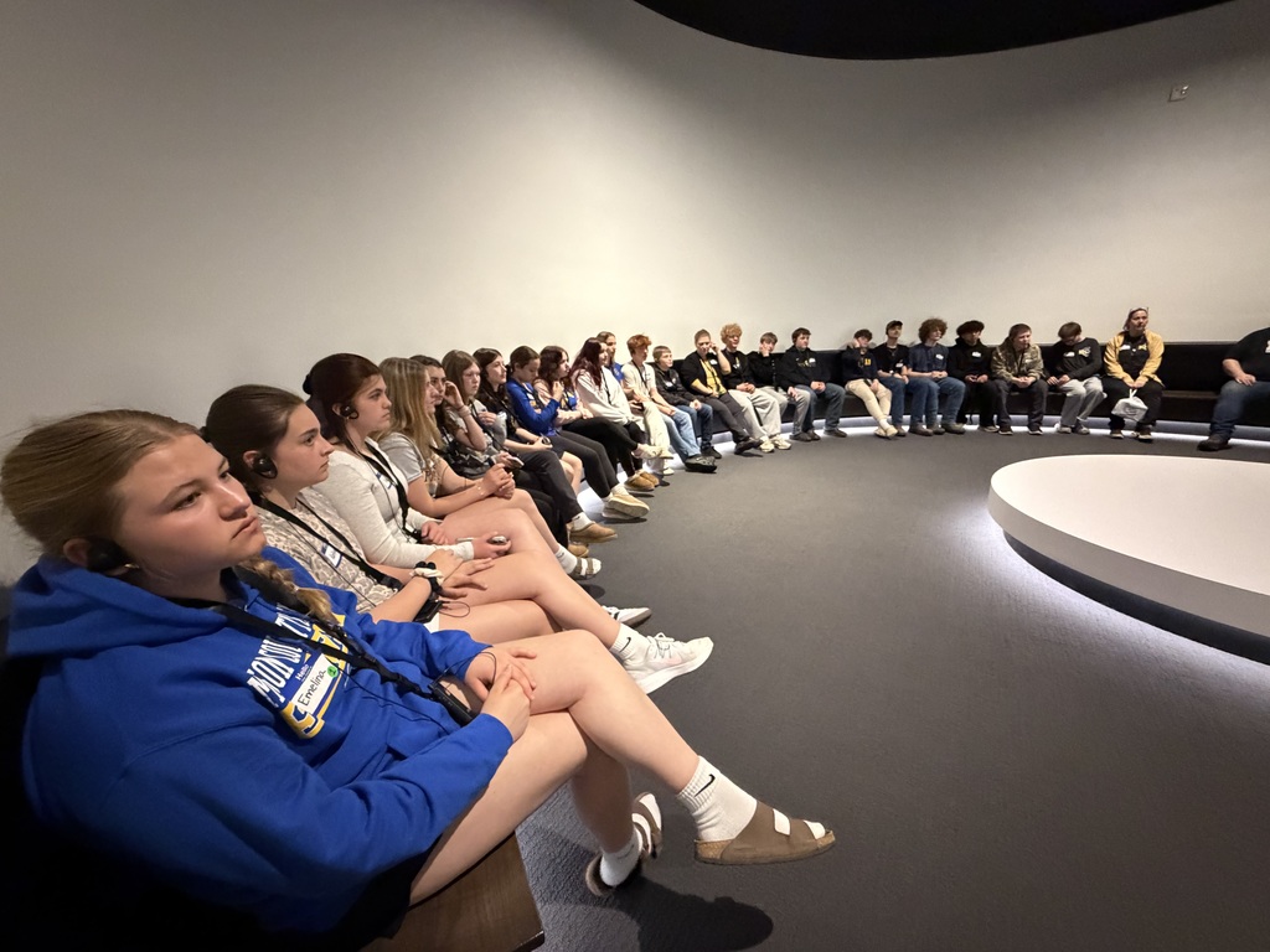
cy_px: 476
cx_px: 635
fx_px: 514
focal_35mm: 14
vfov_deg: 85.7
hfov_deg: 102.1
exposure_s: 1/40
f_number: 2.2
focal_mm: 2.22
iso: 1250
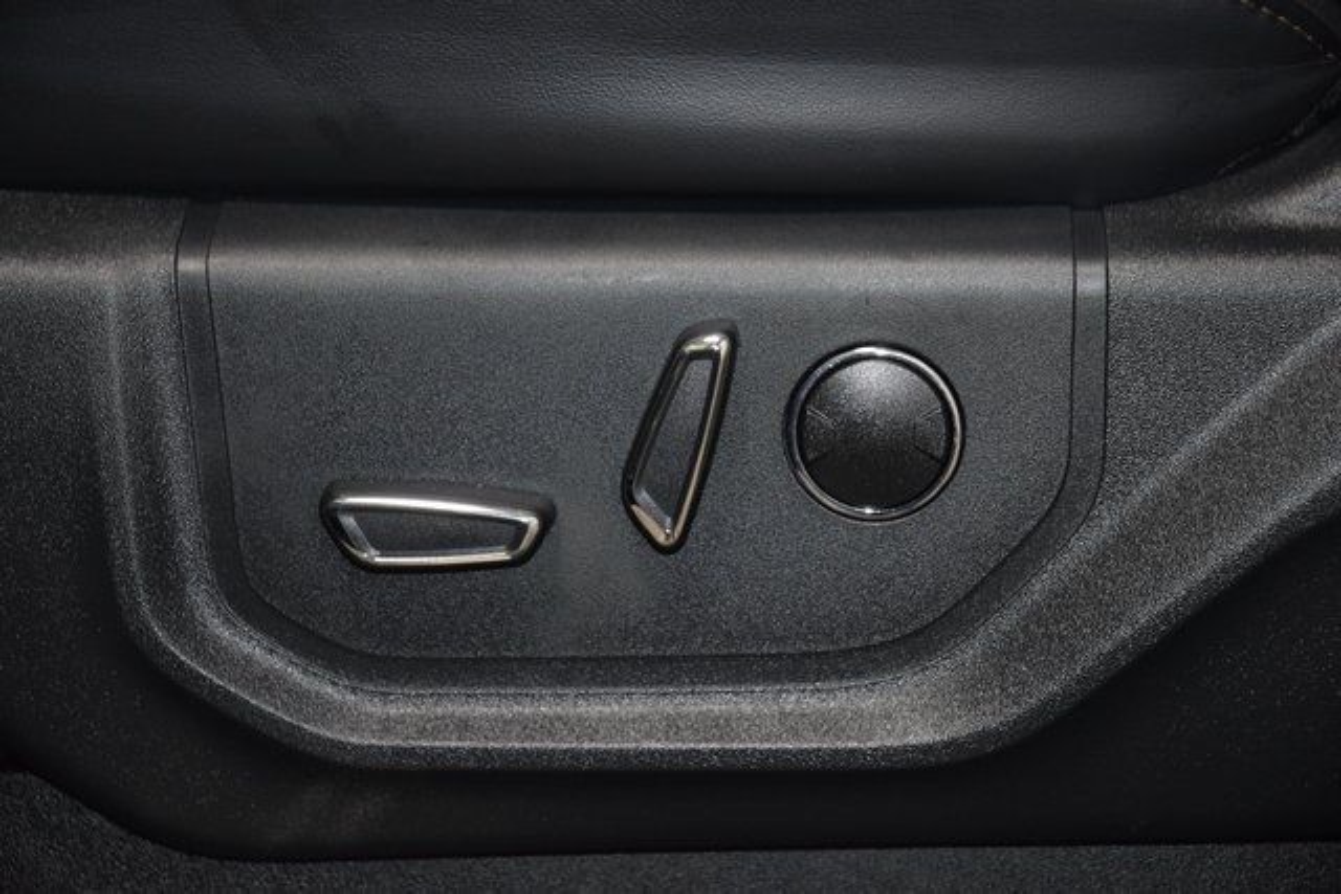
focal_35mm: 105
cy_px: 447
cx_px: 670
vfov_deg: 13.0
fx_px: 3912
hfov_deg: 19.5
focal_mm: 70
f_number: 4.5
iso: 2200
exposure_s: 1/80
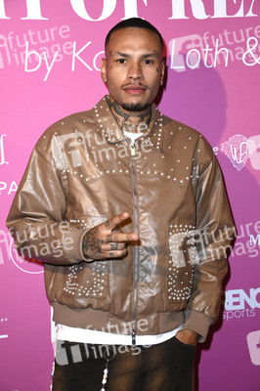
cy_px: 196
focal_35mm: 72
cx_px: 130
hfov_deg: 18.9
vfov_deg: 28.1
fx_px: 781
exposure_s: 1/250
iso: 500
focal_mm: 72
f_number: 5.6
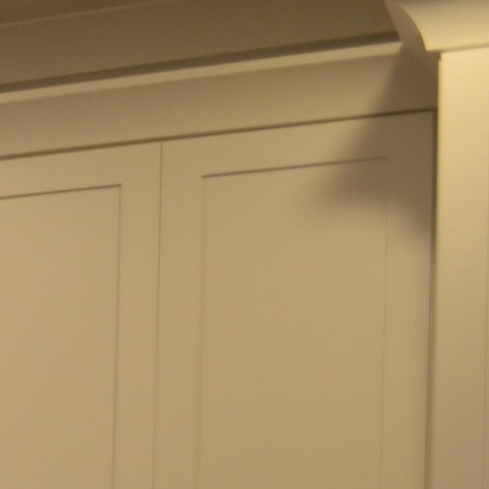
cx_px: -666
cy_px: 707
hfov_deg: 12.4
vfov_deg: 14.5
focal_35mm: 113
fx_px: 1806
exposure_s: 1/50
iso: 400
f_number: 3.5
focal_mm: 18
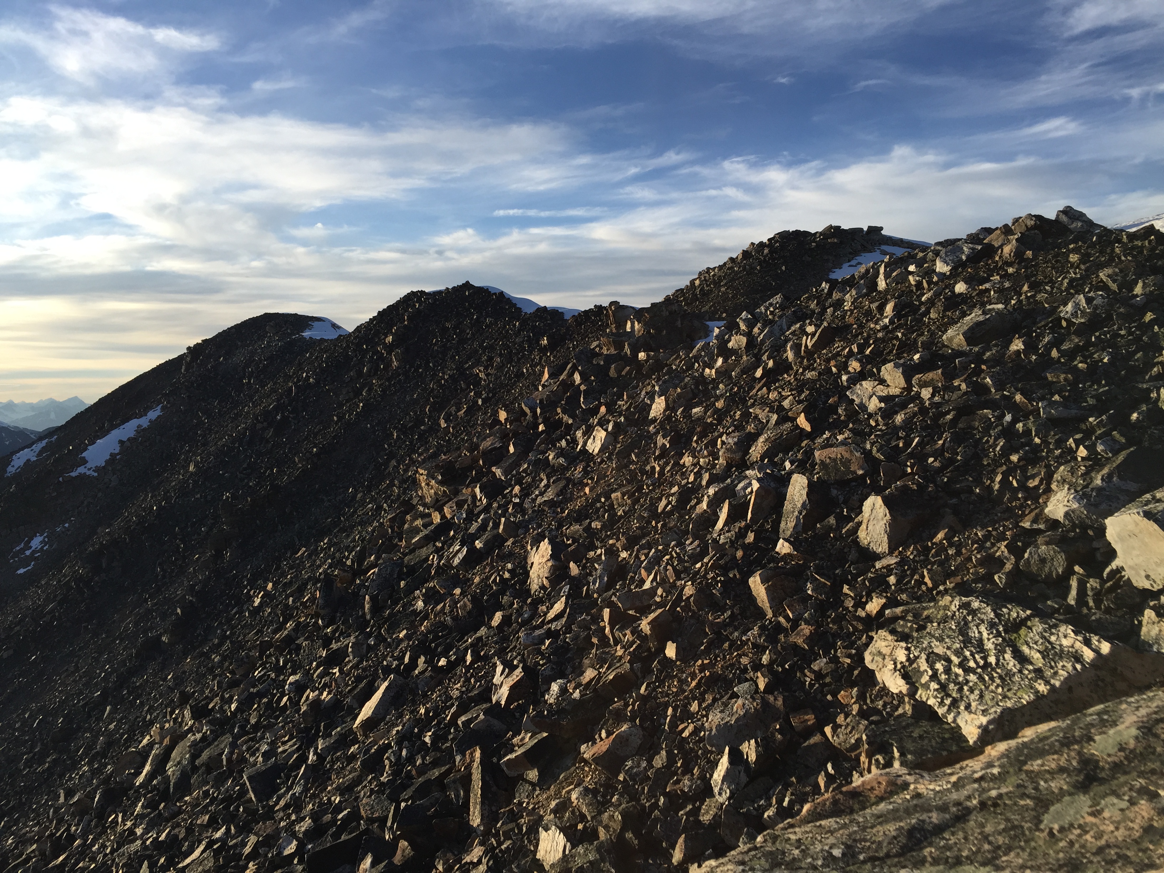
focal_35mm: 29
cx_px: 582
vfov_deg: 48.2
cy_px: 436
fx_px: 975
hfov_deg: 61.7
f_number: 2.2
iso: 32
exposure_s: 1/879
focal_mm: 4.15
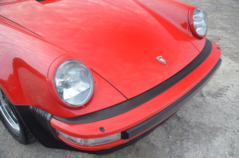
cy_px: 79
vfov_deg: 39.8
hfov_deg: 57.3
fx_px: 219
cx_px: 120
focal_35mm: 33
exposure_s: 1/60
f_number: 3.8
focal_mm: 22
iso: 560
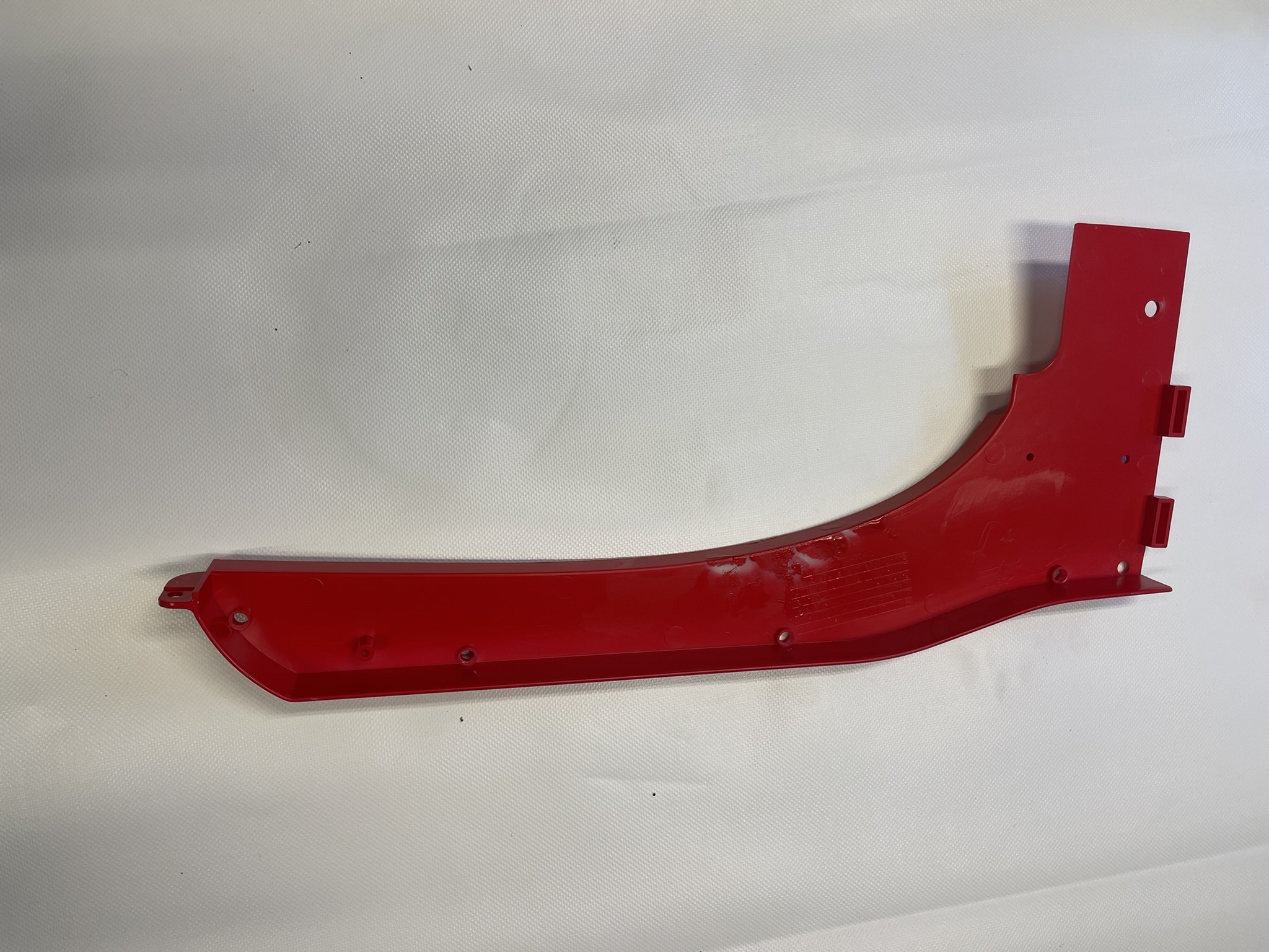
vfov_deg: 53.1
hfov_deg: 67.3
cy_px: 476
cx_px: 634
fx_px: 953
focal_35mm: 26
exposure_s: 1/100
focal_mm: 4.2
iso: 40
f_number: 1.6
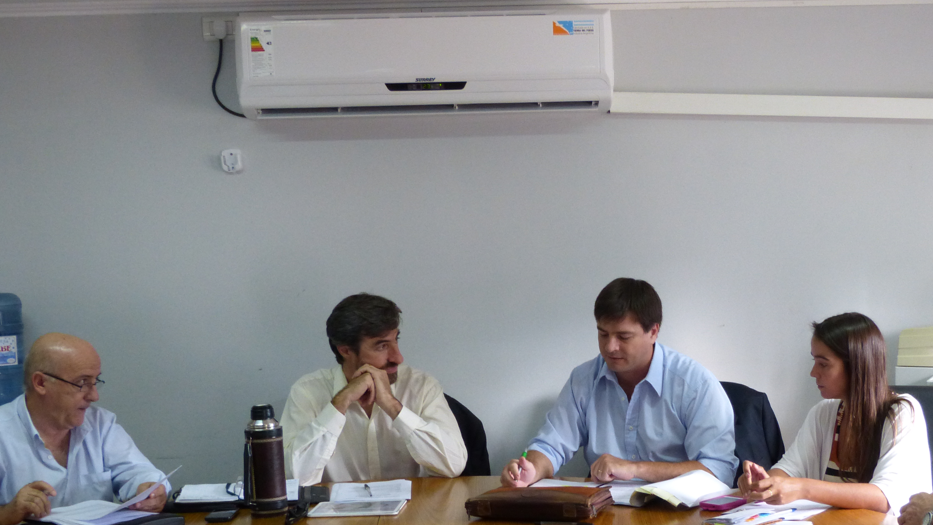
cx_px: 593
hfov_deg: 38.9
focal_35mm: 53
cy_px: 400
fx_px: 1311
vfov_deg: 22.4
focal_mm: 6.1
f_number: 3
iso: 320
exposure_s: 1/60
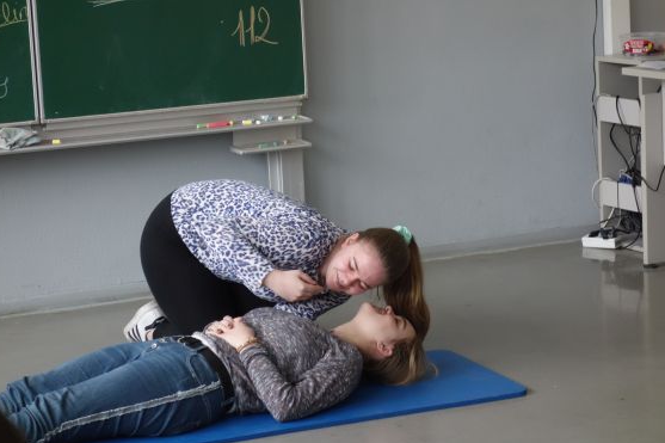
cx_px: 312
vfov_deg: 11.9
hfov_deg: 17.8
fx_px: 2124
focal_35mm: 115
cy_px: 196
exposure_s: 1/40
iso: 800
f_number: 4.9
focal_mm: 37.1
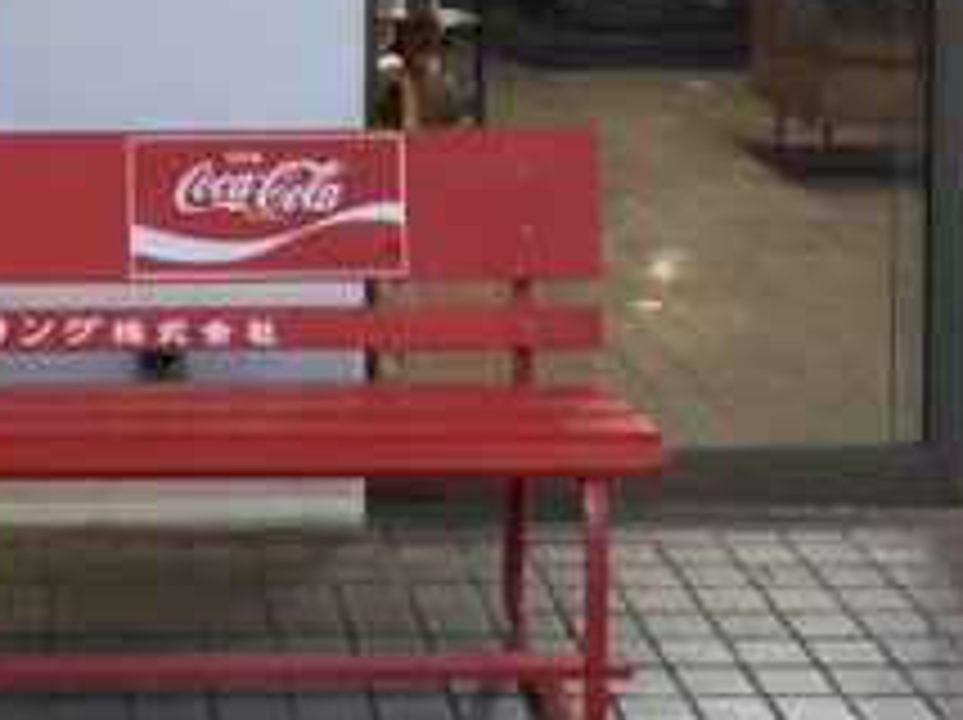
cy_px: -142
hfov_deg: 20.2
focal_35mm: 95
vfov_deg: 15.0
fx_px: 2640
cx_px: 76
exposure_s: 1/30
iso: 500
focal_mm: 3
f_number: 1.8
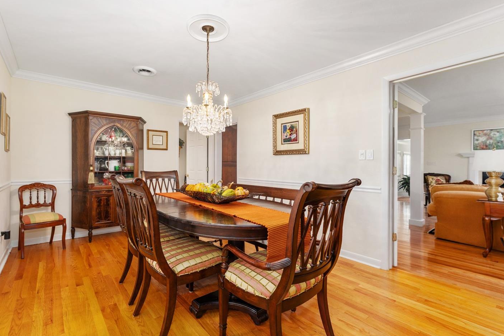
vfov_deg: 73.7
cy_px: 173
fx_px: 224
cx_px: 235
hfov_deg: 96.6
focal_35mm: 16
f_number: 7.1
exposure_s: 1/2.5
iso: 500
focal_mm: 14
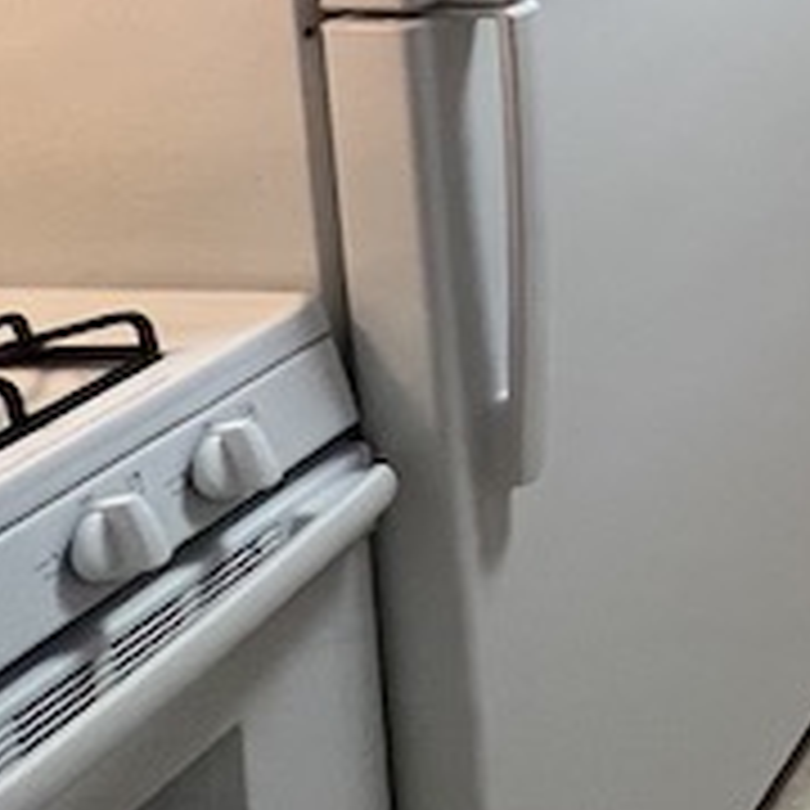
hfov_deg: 20.2
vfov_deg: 27.8
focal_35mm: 51
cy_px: -238
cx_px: 1552
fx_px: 1350
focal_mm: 1.57
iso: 200
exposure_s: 1/60
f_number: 1.8
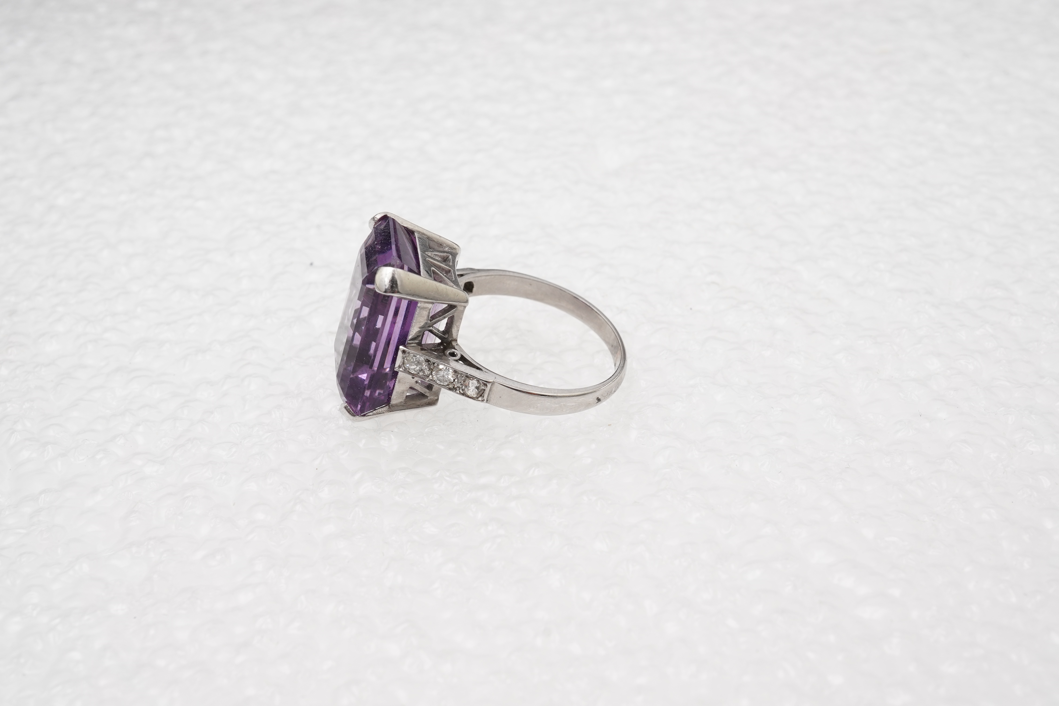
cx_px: 530
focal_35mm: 45
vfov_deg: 29.9
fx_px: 1324
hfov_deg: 43.6
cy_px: 353
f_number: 22
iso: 500
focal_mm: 30
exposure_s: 1/125
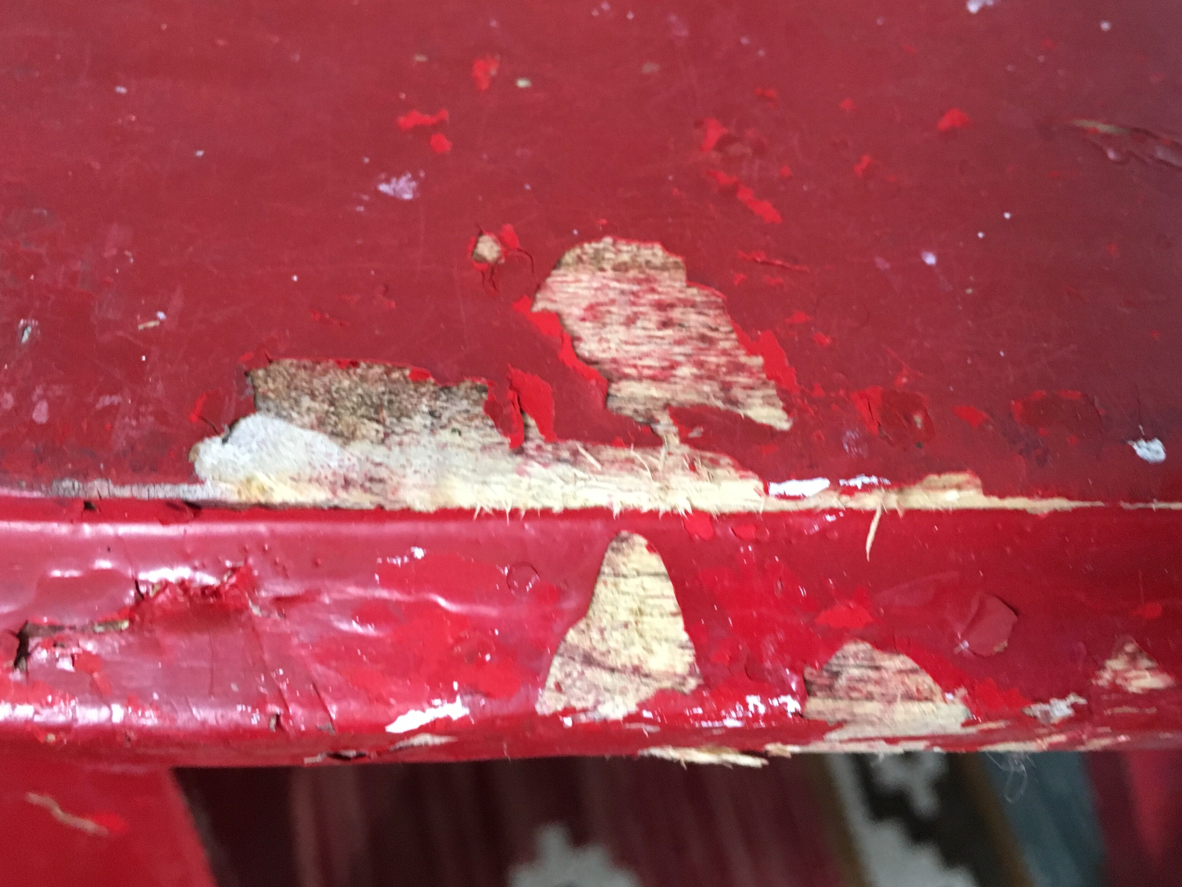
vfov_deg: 40.5
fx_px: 1195
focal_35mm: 35
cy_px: 356
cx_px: 607
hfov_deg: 52.6
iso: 200
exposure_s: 1/20
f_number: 2.2
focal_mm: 4.15
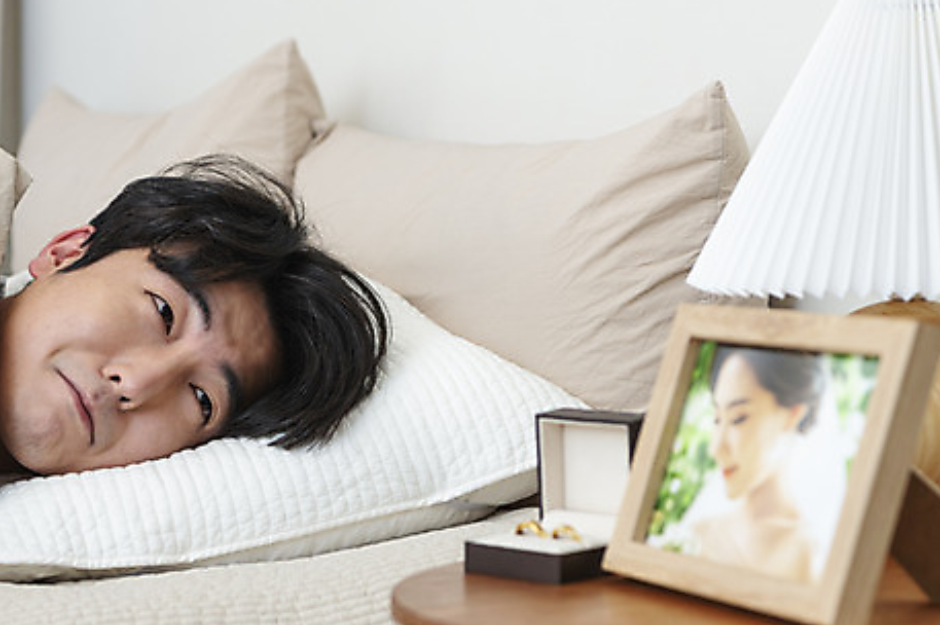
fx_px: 2400
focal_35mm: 92
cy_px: 350
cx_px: 397
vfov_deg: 14.8
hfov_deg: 22.1
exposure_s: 1/125
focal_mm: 70
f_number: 4
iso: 250
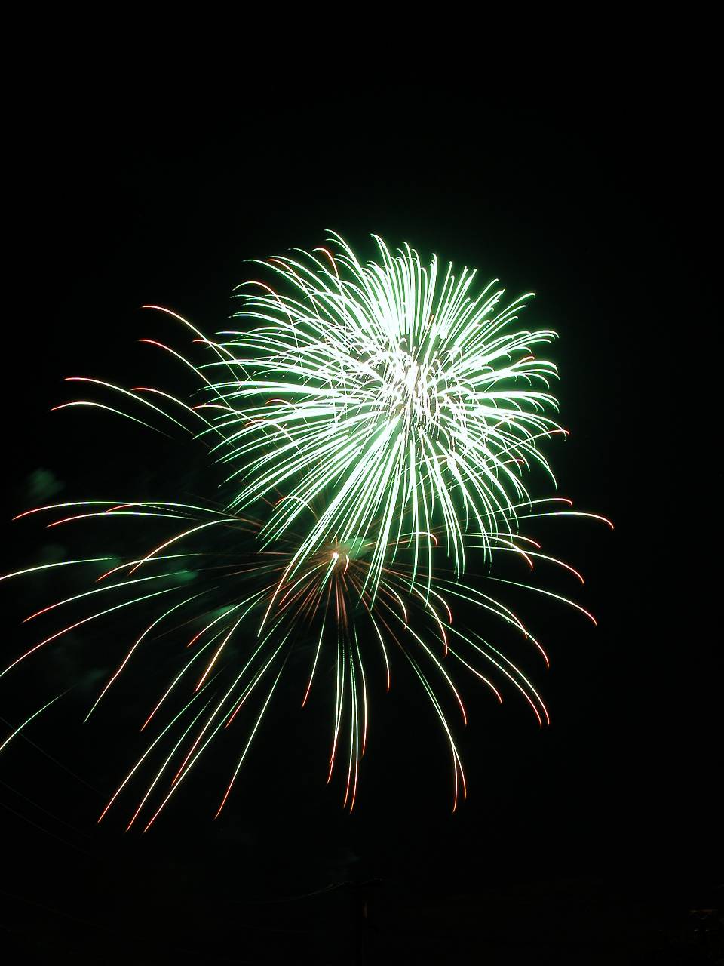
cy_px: 483
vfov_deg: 52.6
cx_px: 362
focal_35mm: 35
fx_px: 976
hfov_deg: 40.7
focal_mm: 8.9
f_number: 8
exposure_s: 4
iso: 100
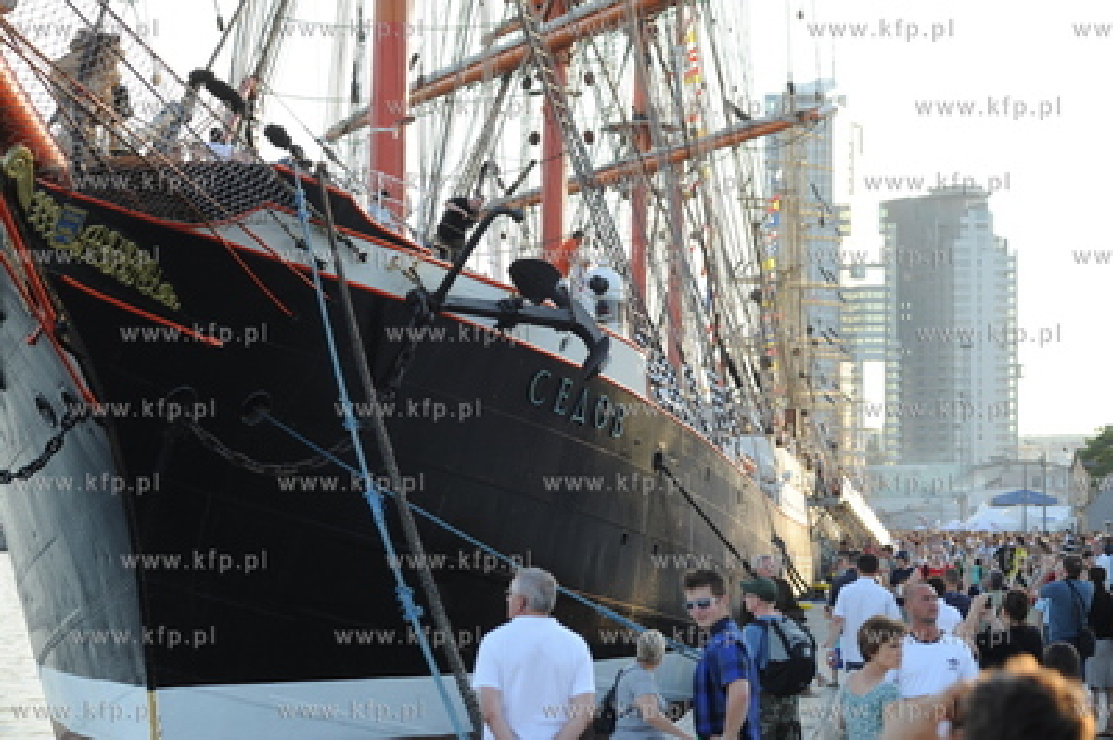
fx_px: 2626
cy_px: 370
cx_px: 556
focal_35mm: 85
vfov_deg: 16.0
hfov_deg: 23.9
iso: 400
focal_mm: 85
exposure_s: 1/400
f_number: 5.6
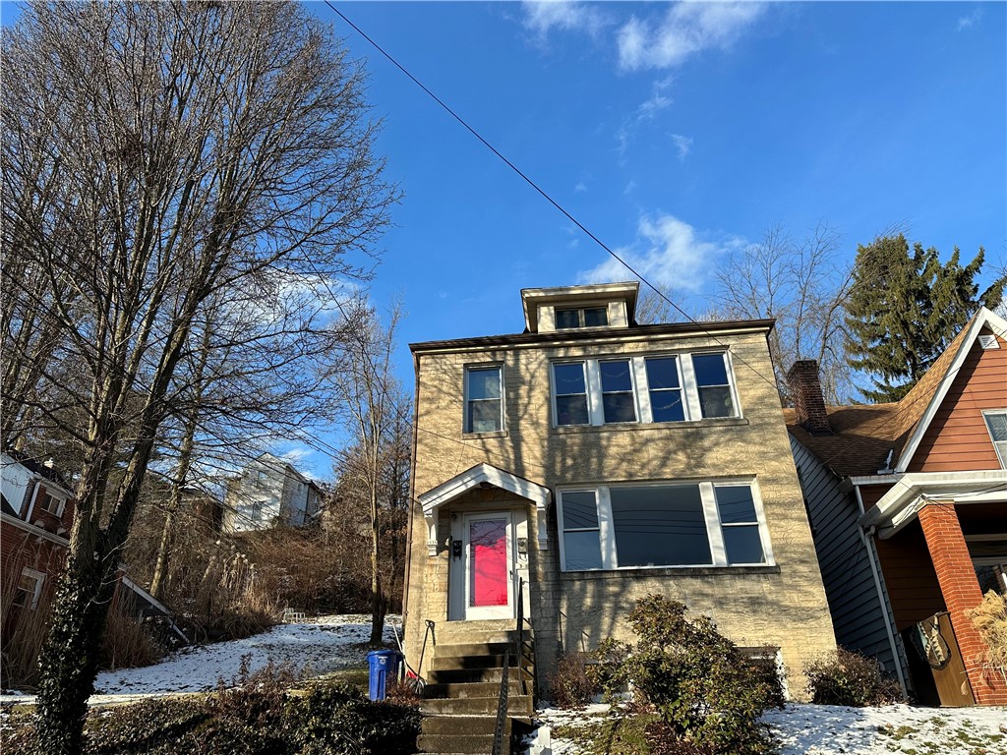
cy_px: 378
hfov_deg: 71.6
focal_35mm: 24
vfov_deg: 56.8
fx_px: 698
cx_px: 504
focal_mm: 6.86
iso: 80
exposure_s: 1/2591
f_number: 1.78
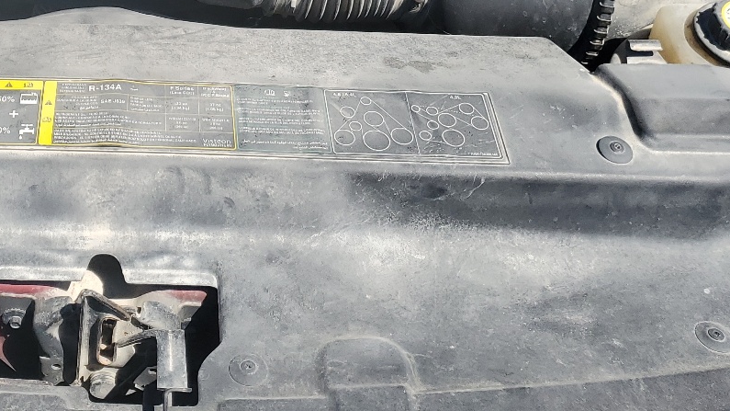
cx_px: 97
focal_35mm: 57
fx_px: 1103
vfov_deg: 19.9
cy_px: -66
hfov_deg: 34.9
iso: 50
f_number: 1.5
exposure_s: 1/3333
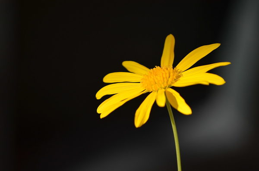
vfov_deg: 4.6
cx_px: 130
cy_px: 86
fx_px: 2153
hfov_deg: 6.9
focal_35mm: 300
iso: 250
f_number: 5.6
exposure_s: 1/500
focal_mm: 200
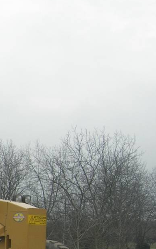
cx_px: -119
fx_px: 708
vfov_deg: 19.6
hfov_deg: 11.7
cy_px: 229
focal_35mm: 104
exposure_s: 1/250
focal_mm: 7.8
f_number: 4.8
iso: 64
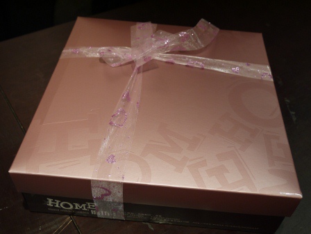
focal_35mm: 38
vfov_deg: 37.7
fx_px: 341
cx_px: 156
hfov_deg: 49.0
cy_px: 117
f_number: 4.3
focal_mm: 19
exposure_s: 1/60
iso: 640
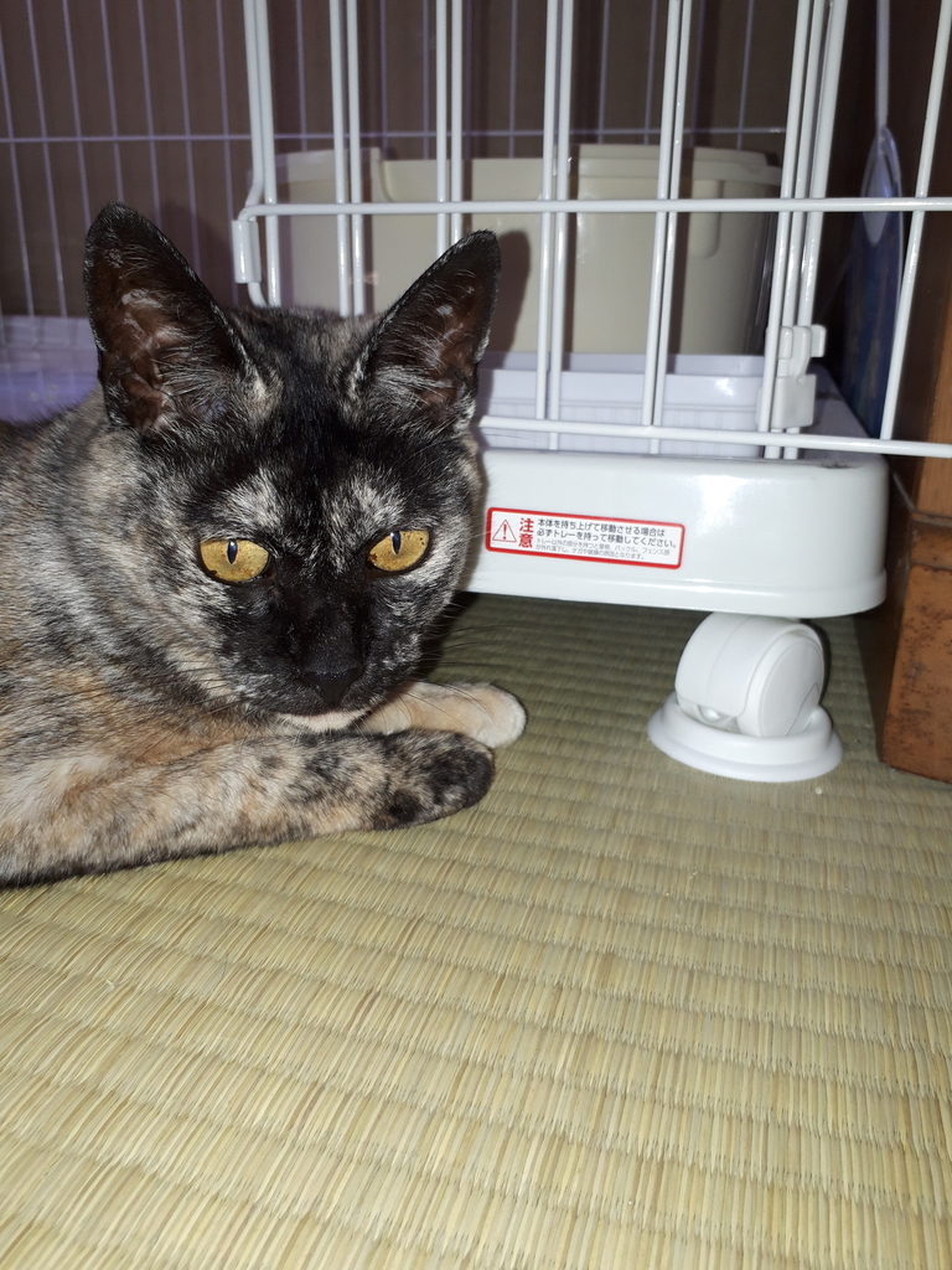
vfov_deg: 65.3
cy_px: 635
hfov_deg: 51.4
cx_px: 476
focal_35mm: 27
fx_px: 990
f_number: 1.9
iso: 80
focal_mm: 3.6
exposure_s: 1/100
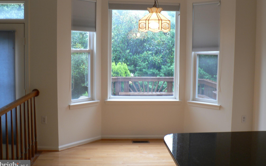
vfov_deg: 32.7
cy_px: 69
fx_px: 283
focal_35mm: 39
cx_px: 133
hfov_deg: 50.4
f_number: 2.8
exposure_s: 1/30
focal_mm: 6
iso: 80
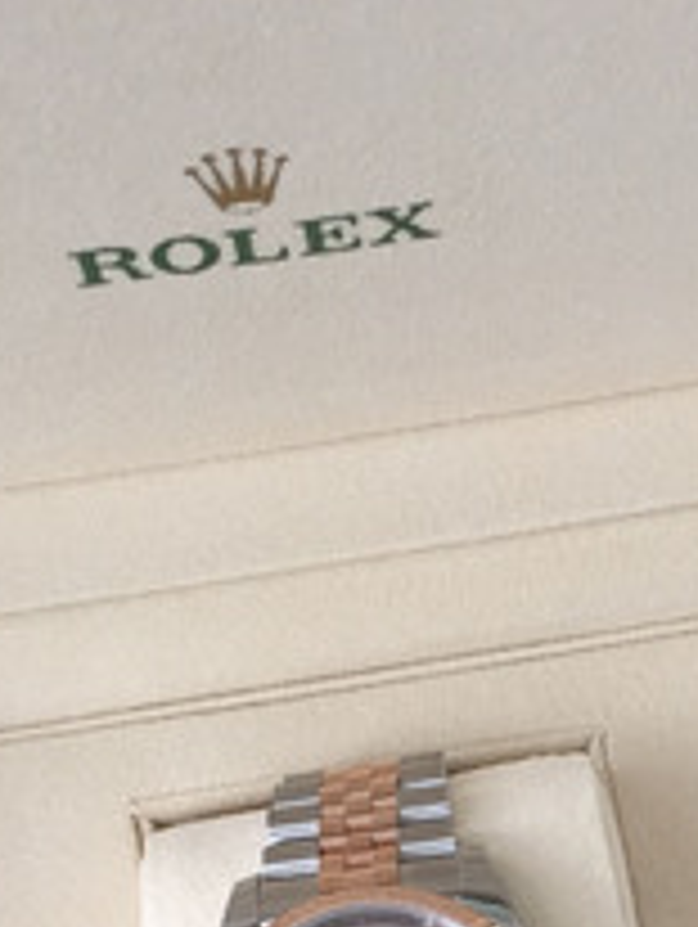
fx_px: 2898
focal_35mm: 108
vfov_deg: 17.4
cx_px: 797
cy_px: 1112
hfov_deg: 13.4
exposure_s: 1/50
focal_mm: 4.15
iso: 32
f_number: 2.2
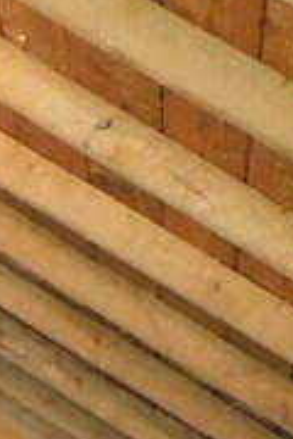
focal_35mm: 191
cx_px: -496
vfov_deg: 10.1
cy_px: 800
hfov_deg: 6.7
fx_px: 2332
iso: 400
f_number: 3
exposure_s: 1/8
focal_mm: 4
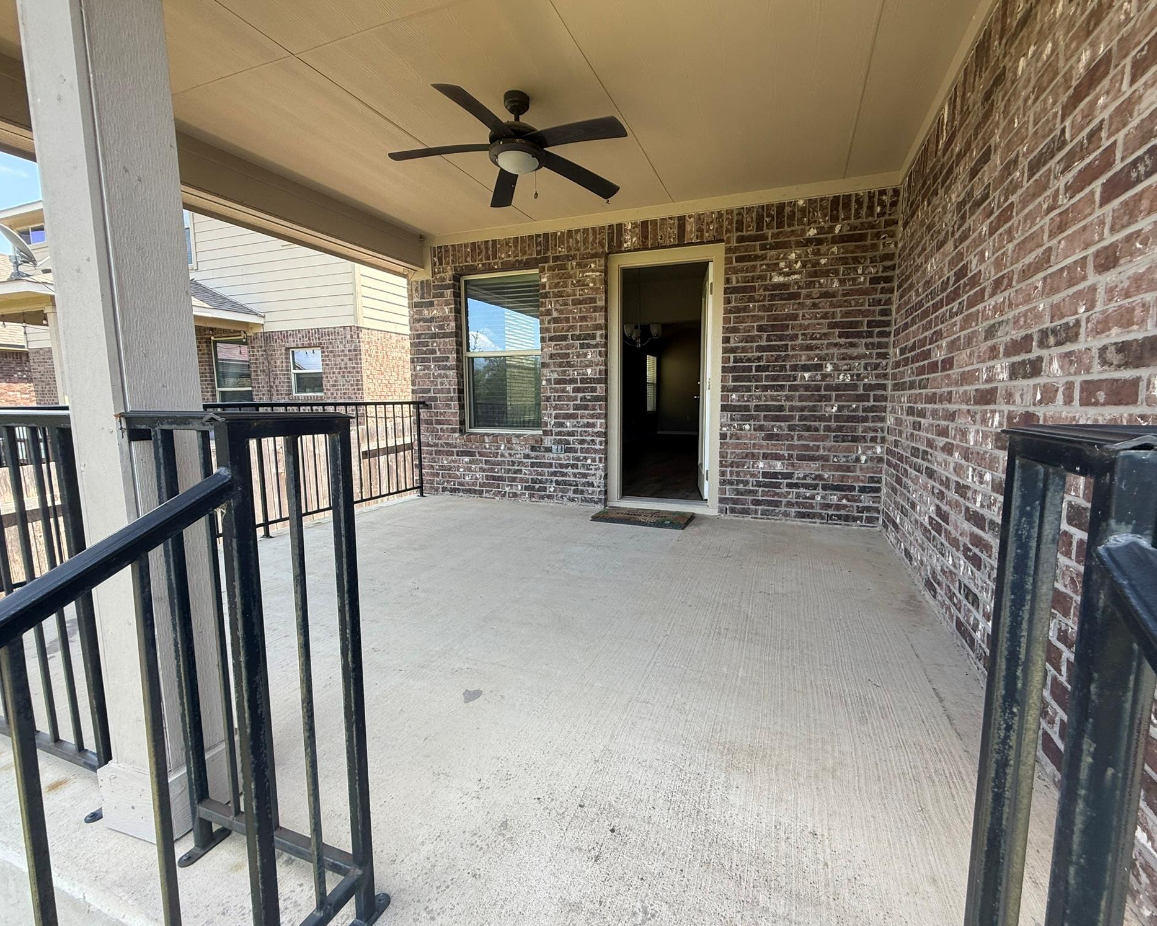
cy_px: 461
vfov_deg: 84.0
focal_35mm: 15
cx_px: 613
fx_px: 514
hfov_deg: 96.7
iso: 50
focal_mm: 2.22
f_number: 2.2
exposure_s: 1/189
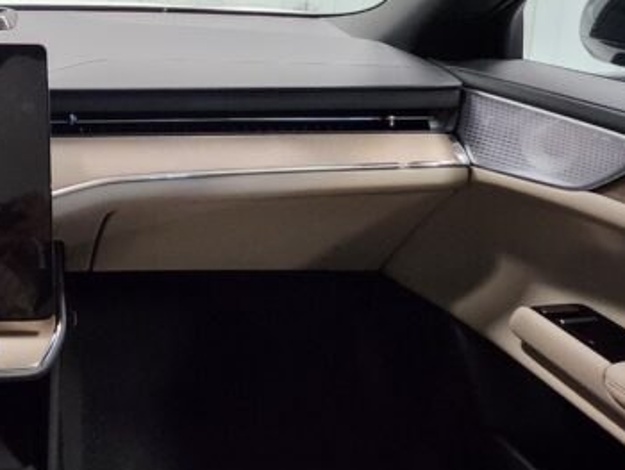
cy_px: 25
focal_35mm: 38
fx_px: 687
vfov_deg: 35.0
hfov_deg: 40.9
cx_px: -36
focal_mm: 1.74
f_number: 2.2
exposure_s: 1/33.3
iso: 320
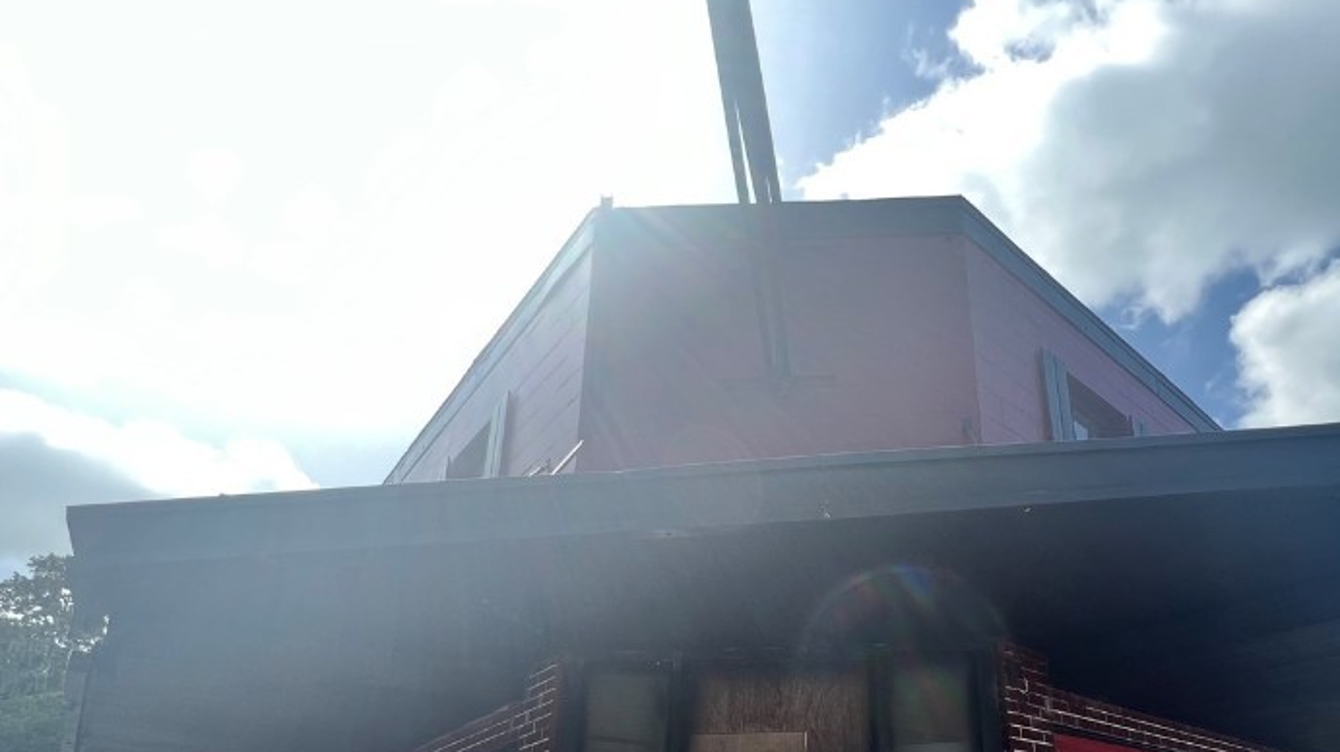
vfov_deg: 48.7
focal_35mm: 21
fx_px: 746
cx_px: 847
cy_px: 657
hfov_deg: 82.1
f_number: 1.8
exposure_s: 1/612
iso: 32
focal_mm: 1.57
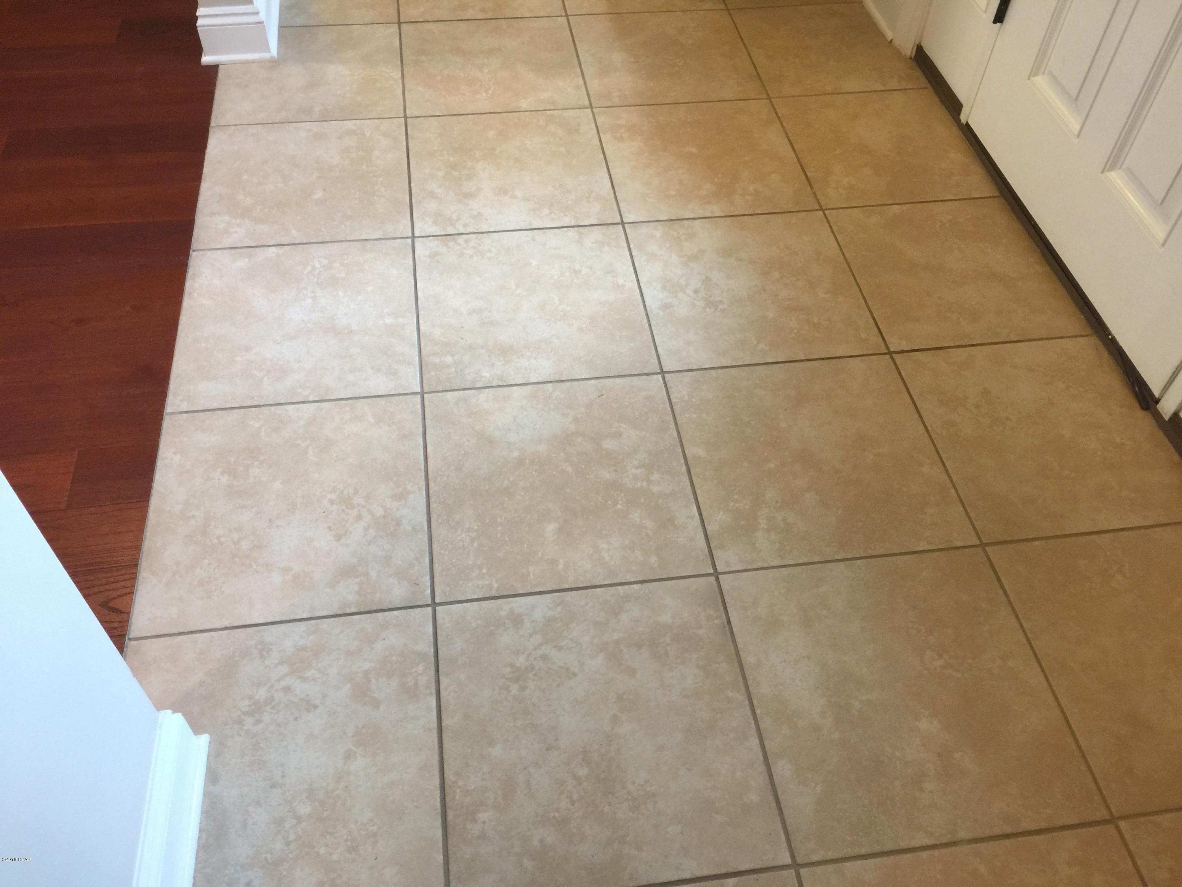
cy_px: 444
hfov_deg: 61.7
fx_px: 990
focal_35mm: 29
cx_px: 591
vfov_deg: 48.2
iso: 64
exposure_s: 1/15
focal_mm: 4.15
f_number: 2.2
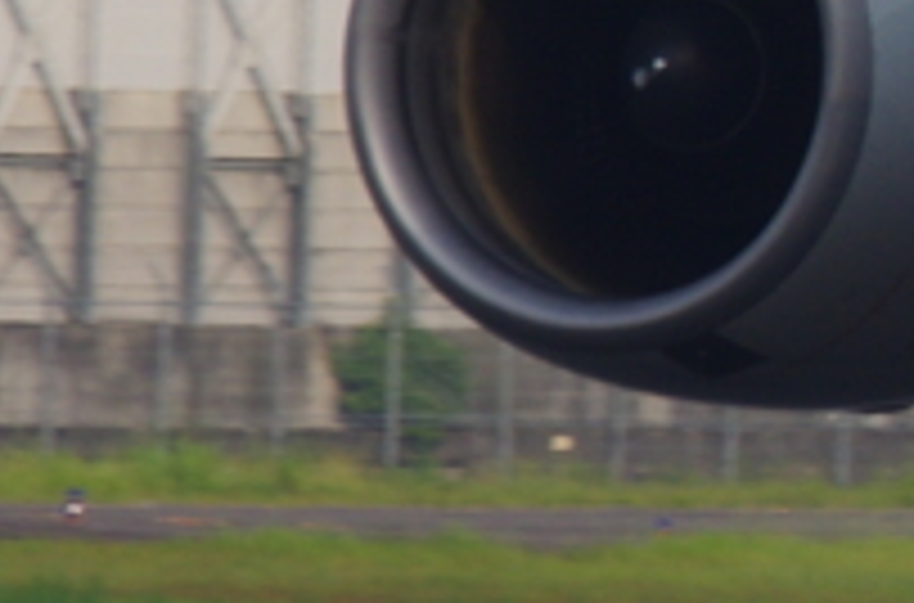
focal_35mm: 3034
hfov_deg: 0.7
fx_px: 76791
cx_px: 1986
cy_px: -202
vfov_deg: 0.5
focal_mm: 400
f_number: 10
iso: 400
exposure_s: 1/400
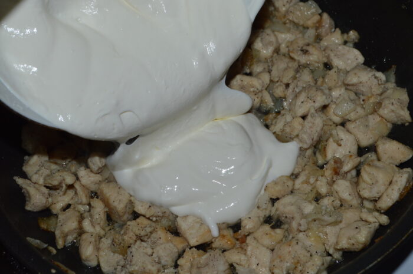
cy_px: 137
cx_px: 206
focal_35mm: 57
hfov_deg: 35.1
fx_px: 653
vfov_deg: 23.7
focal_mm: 38
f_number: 8
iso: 100
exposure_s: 1/60
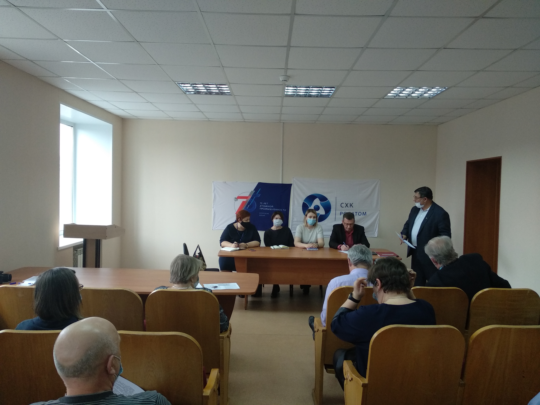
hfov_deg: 67.3
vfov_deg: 53.1
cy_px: 202
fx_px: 406
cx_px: 270
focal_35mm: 26
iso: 400
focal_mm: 3.81
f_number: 2.2
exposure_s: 1/50
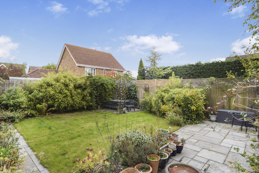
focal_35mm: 18
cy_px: 86
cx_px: 130
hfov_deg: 90.0
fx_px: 130
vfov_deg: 67.4
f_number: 4.5
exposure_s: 1/200
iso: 100
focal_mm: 12
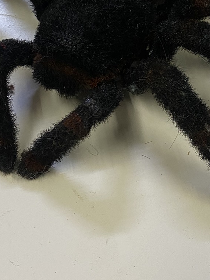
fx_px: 566
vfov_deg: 26.8
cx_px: 131
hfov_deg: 21.0
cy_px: 29
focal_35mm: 70
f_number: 1.8
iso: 125
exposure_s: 1/50
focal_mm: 4.25
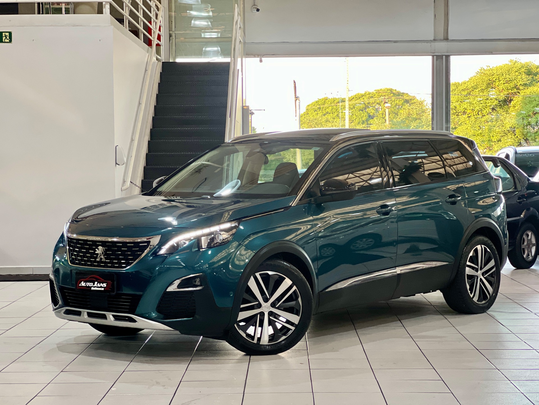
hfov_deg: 25.3
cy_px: 202
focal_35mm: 77
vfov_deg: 19.1
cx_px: 270
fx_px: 1199
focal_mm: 9
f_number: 2.8
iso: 125
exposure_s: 1/40
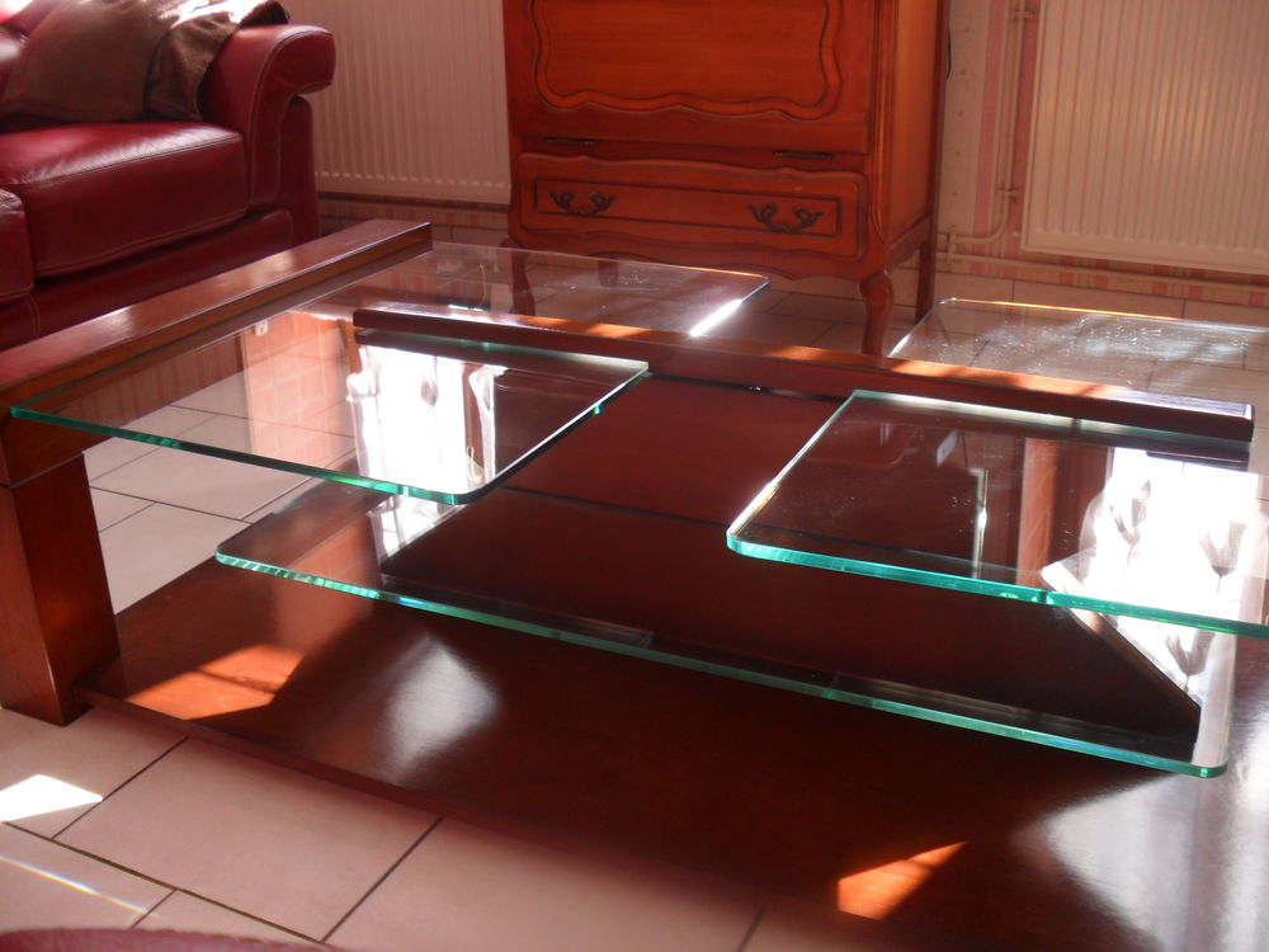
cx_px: 634
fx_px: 1283
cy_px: 476
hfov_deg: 52.6
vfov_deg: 40.7
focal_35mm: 35
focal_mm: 6.3
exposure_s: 1/45
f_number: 3
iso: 100
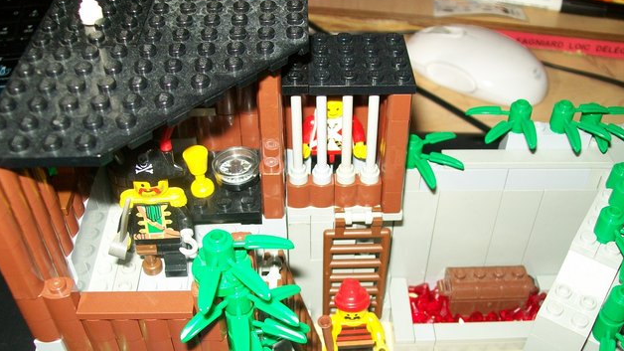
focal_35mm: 40
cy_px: 224
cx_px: 314
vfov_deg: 29.5
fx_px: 662
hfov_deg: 50.5
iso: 64
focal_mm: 6
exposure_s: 1/60
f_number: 2.7
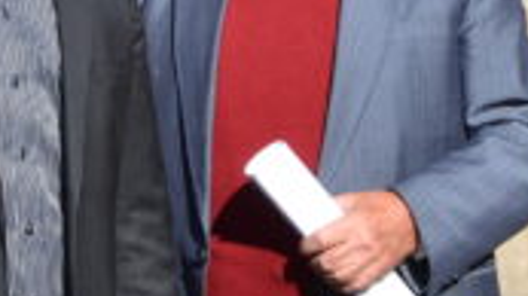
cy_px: -392
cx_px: 21
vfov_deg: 7.4
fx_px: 2154
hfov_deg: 13.8
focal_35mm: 154
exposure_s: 1/250
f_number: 10
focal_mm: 22
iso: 200
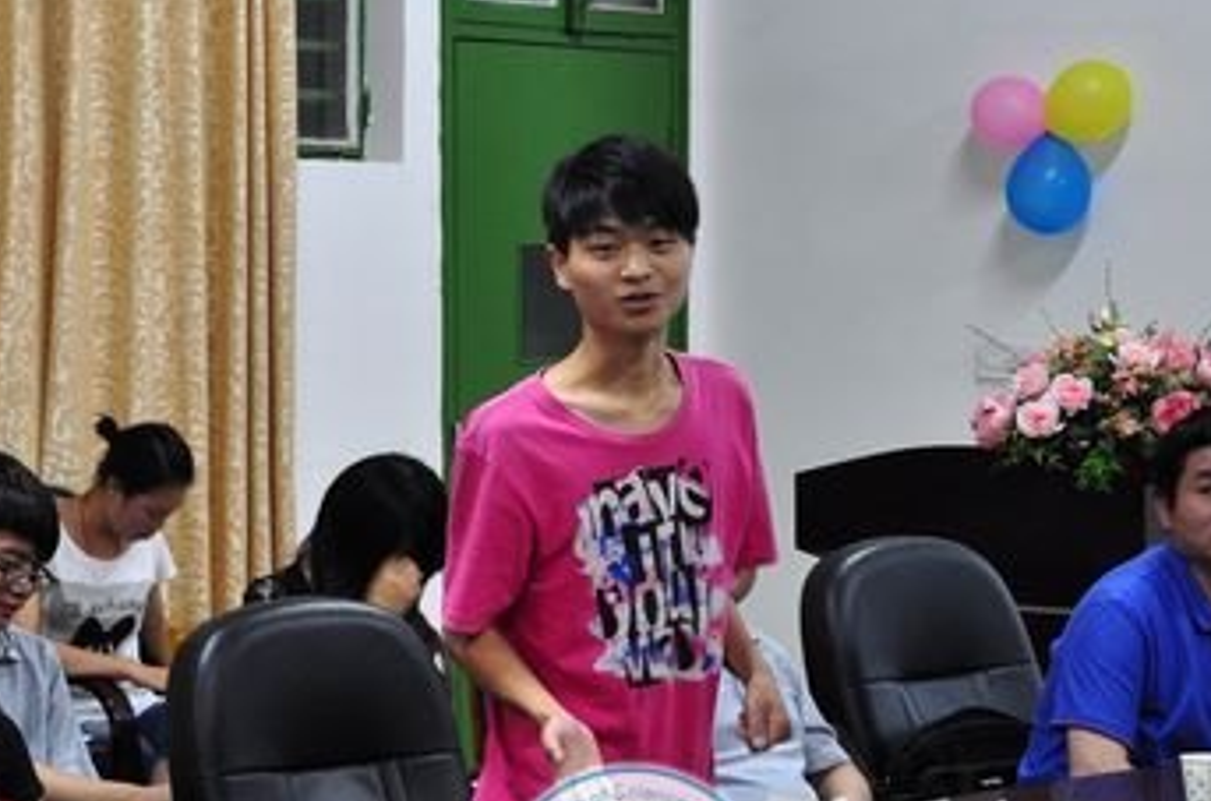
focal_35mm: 105
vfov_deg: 13.0
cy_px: 378
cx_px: 268
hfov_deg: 19.3
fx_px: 3524
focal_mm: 40
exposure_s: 1/13
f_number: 4.5
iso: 500
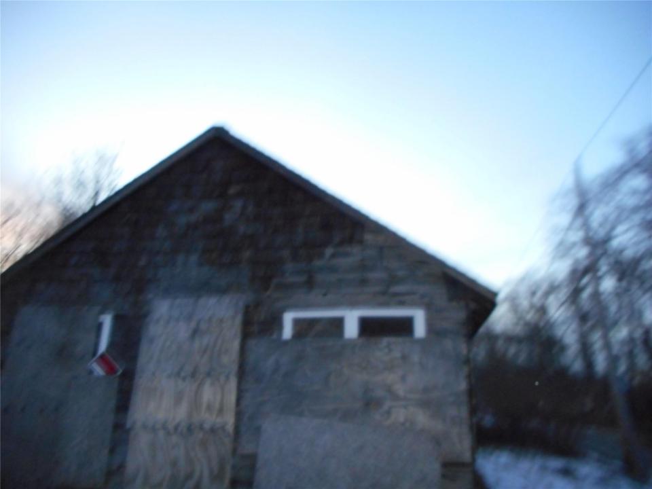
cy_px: 244
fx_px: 471
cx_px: 326
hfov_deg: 69.4
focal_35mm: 25
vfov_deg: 54.9
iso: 560
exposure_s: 1/25
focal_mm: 4.5
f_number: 3.7
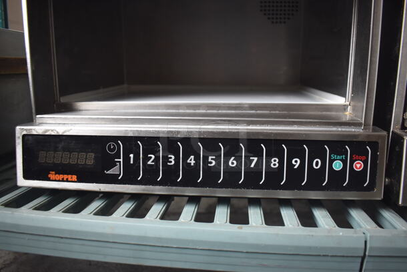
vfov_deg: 48.0
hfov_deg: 67.3
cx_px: 204
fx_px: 306
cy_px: 136
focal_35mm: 27
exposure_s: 1/125
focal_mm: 18
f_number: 3.5
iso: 900
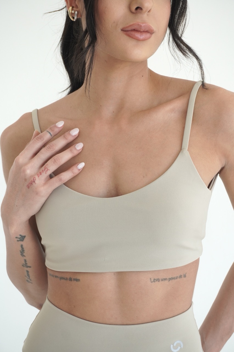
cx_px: 117
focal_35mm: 63
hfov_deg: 21.6
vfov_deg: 31.9
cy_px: 176
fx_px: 614
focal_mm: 42
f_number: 5.6
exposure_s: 1/160
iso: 500
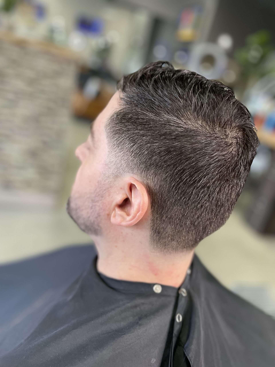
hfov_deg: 53.1
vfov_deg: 67.3
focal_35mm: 26
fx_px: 275
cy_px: 184
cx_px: 138
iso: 100
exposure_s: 1/120
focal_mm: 4.2
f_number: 1.6
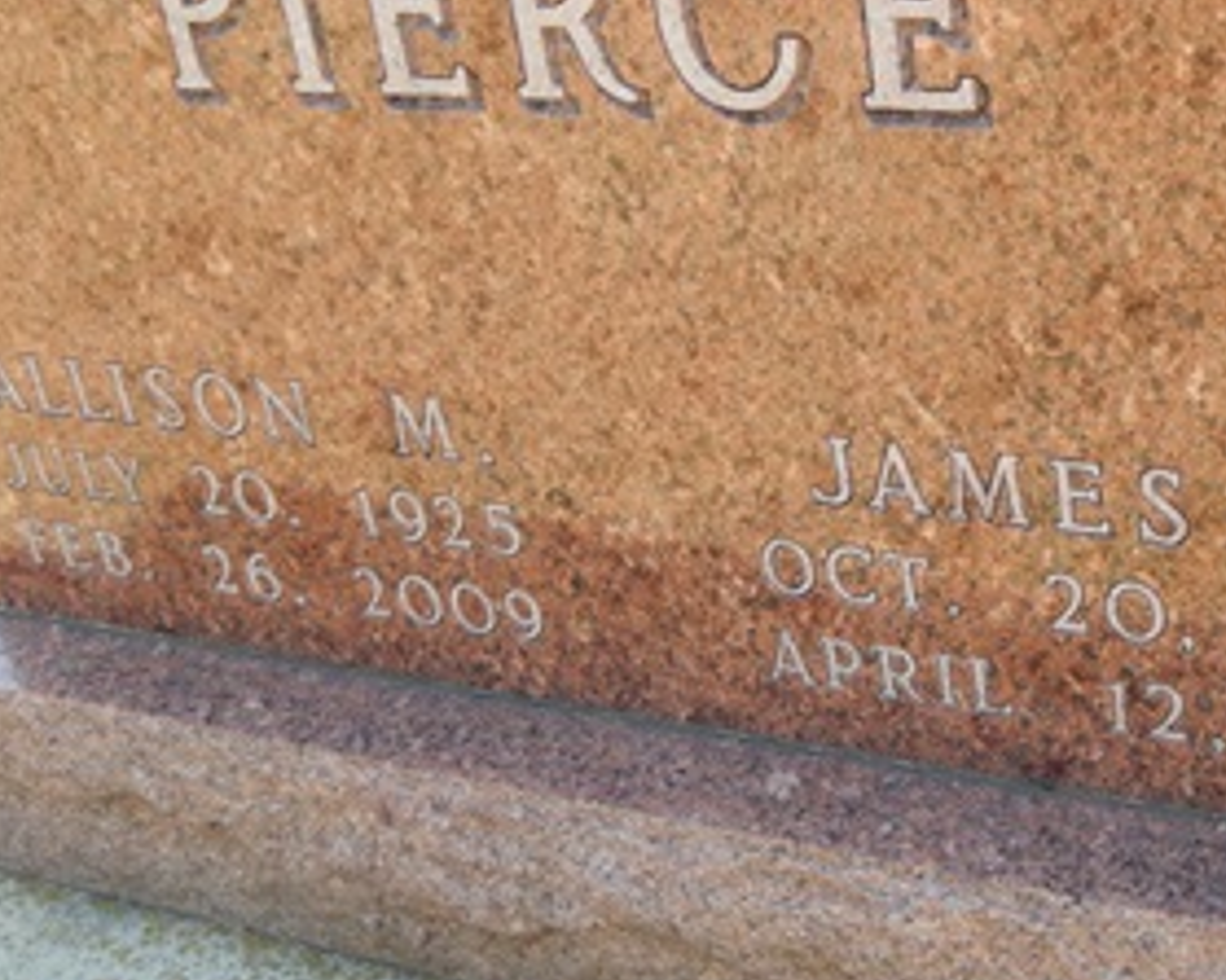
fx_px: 2285
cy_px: 444
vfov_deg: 24.2
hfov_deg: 29.9
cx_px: 782
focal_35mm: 63
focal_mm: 8.1
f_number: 4.3
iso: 125
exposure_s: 1/100
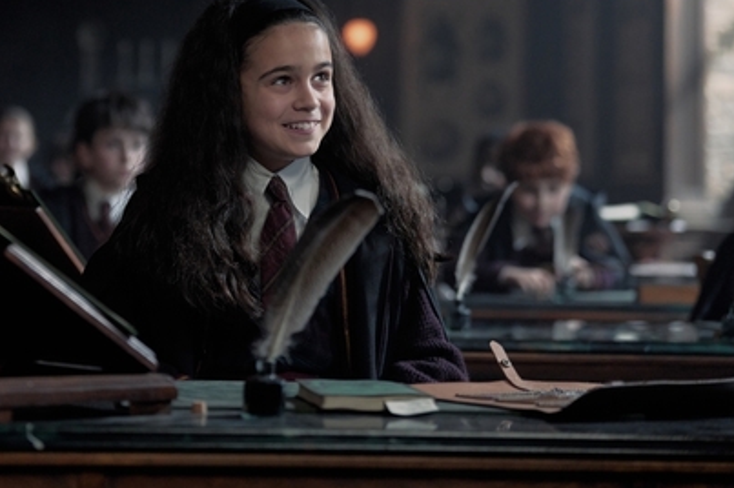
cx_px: 289
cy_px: 135
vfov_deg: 11.0
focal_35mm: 124
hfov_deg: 16.5
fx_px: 2526
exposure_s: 1/60
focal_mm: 82
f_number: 2.8
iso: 1600
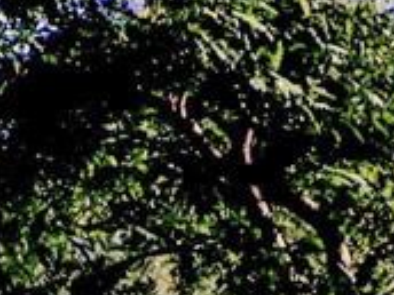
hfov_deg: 1.4
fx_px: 15980
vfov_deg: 1.1
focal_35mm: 1404
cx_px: 458
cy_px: 640
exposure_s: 1/320
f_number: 4.5
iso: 50
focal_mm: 36.1
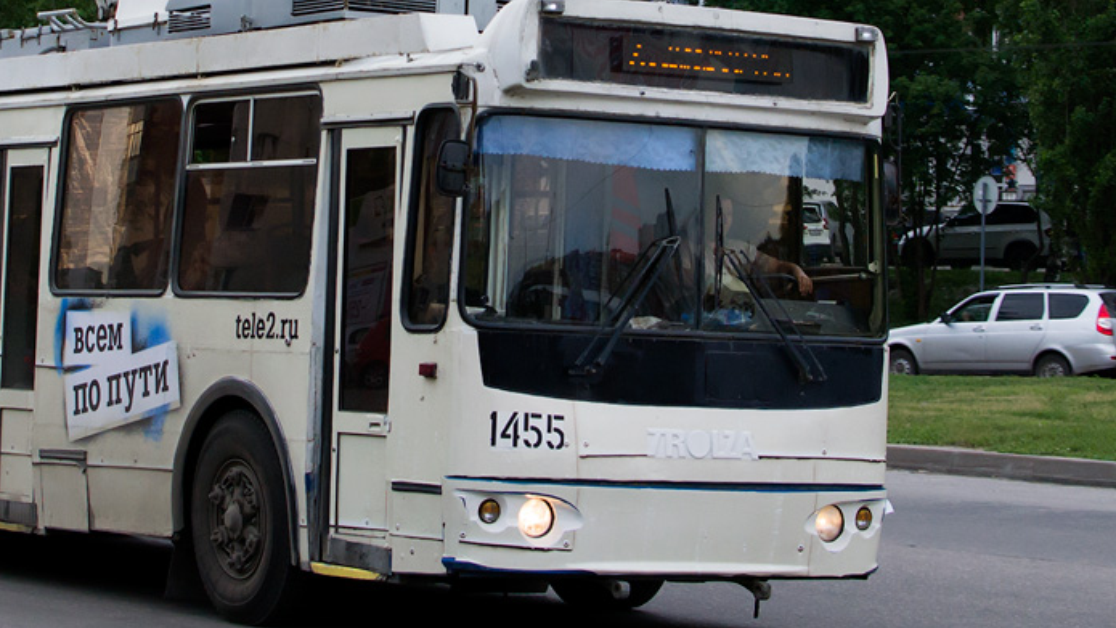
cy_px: 90
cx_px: 332
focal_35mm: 95
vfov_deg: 12.7
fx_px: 2808
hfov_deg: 22.3
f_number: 5.6
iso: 560
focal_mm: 35
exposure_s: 1/640
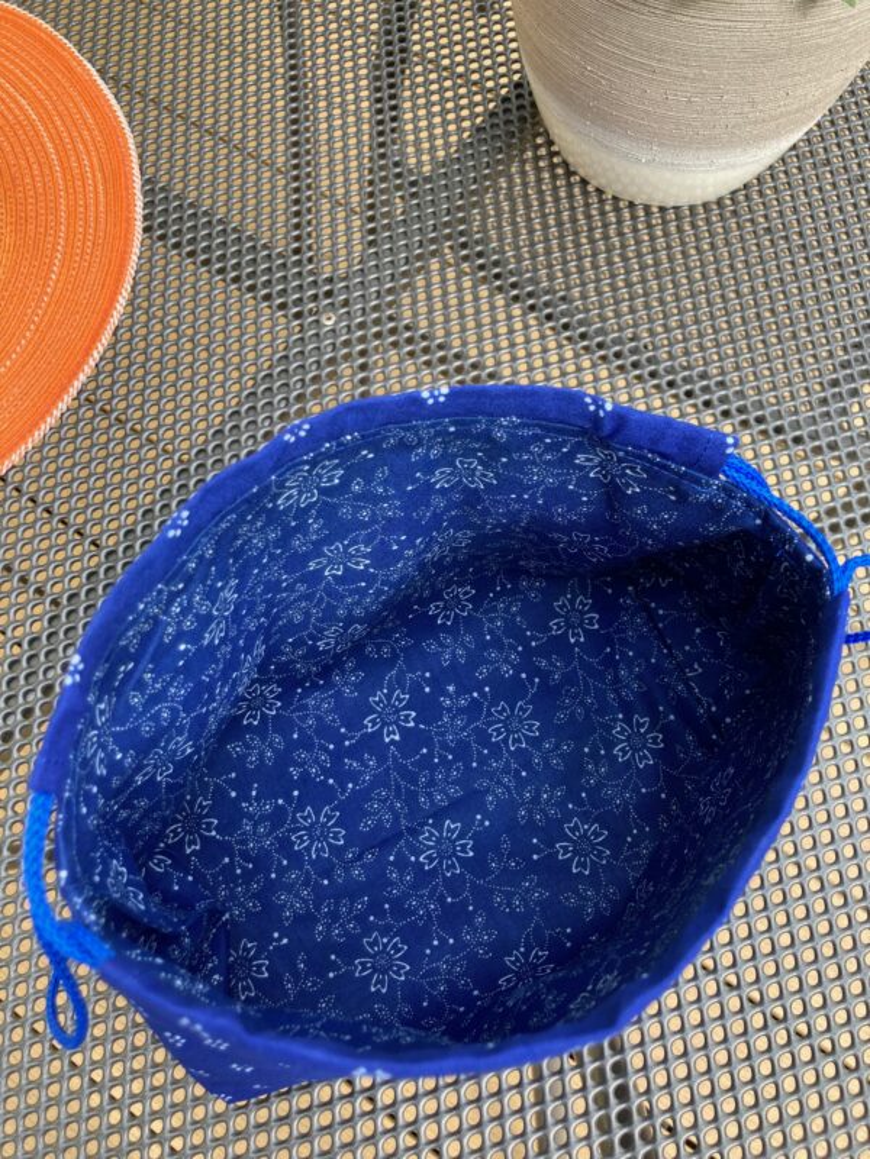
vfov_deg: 63.4
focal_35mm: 28
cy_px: 580
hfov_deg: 49.7
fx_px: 938
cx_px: 435
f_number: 1.8
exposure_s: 1/163
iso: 20
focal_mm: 3.99
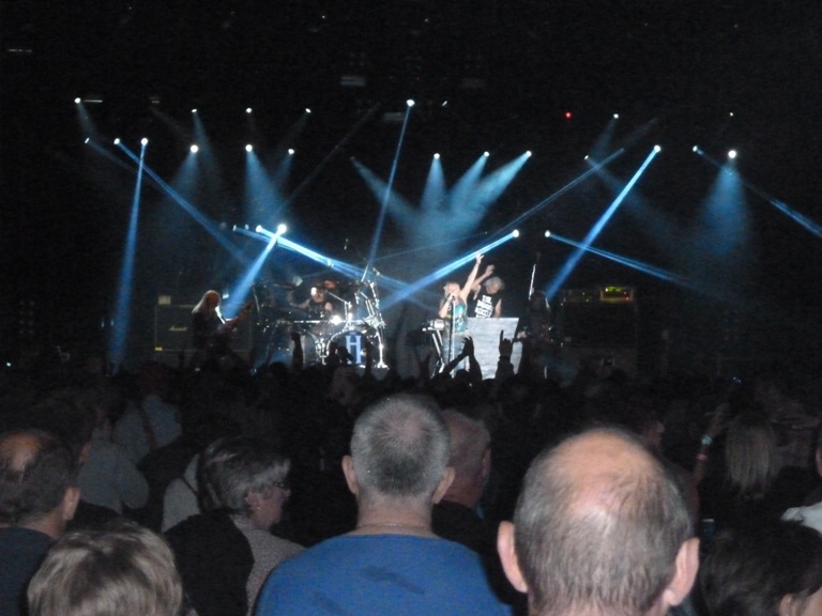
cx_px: 411
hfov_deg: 18.9
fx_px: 2470
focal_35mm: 104
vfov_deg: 14.2
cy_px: 308
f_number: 4.3
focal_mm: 17
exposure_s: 1/40
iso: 1600
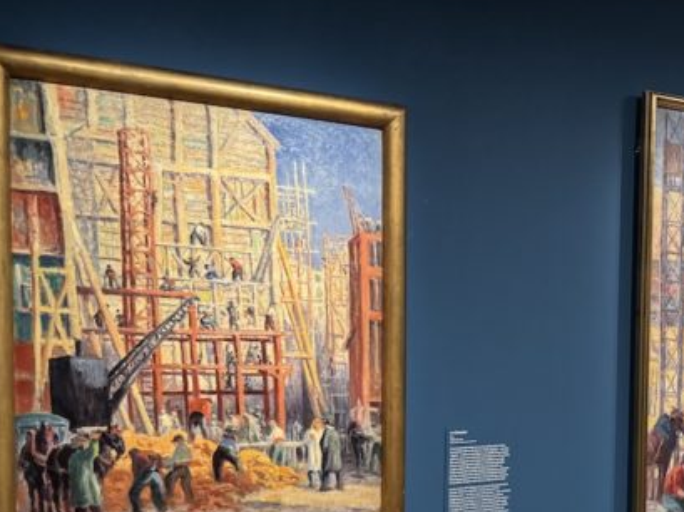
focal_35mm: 47
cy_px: 380
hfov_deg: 38.5
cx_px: 575
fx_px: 928
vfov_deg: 30.4
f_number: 1.78
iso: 800
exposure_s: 1/50
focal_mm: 6.76
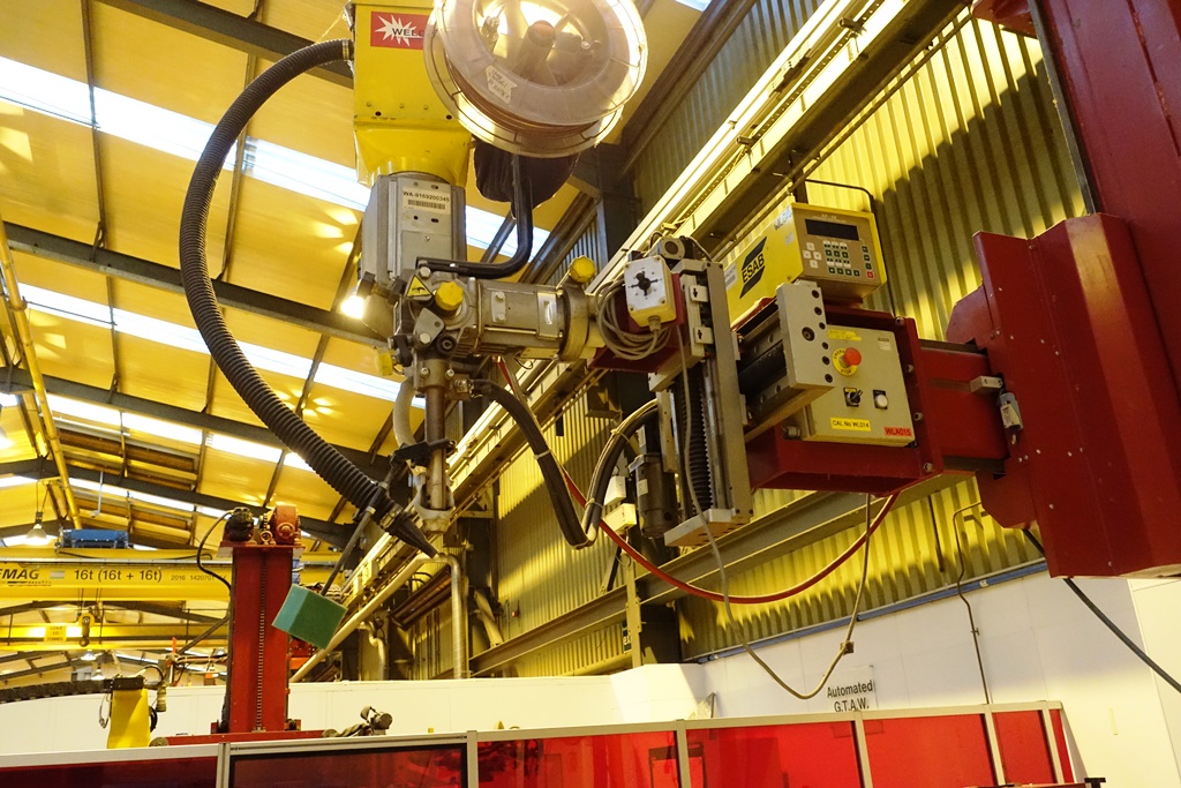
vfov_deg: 42.3
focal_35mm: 31
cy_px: 394
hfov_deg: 60.3
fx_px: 1017
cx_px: 590
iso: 2000
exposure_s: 1/125
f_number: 2.8
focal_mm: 11.45
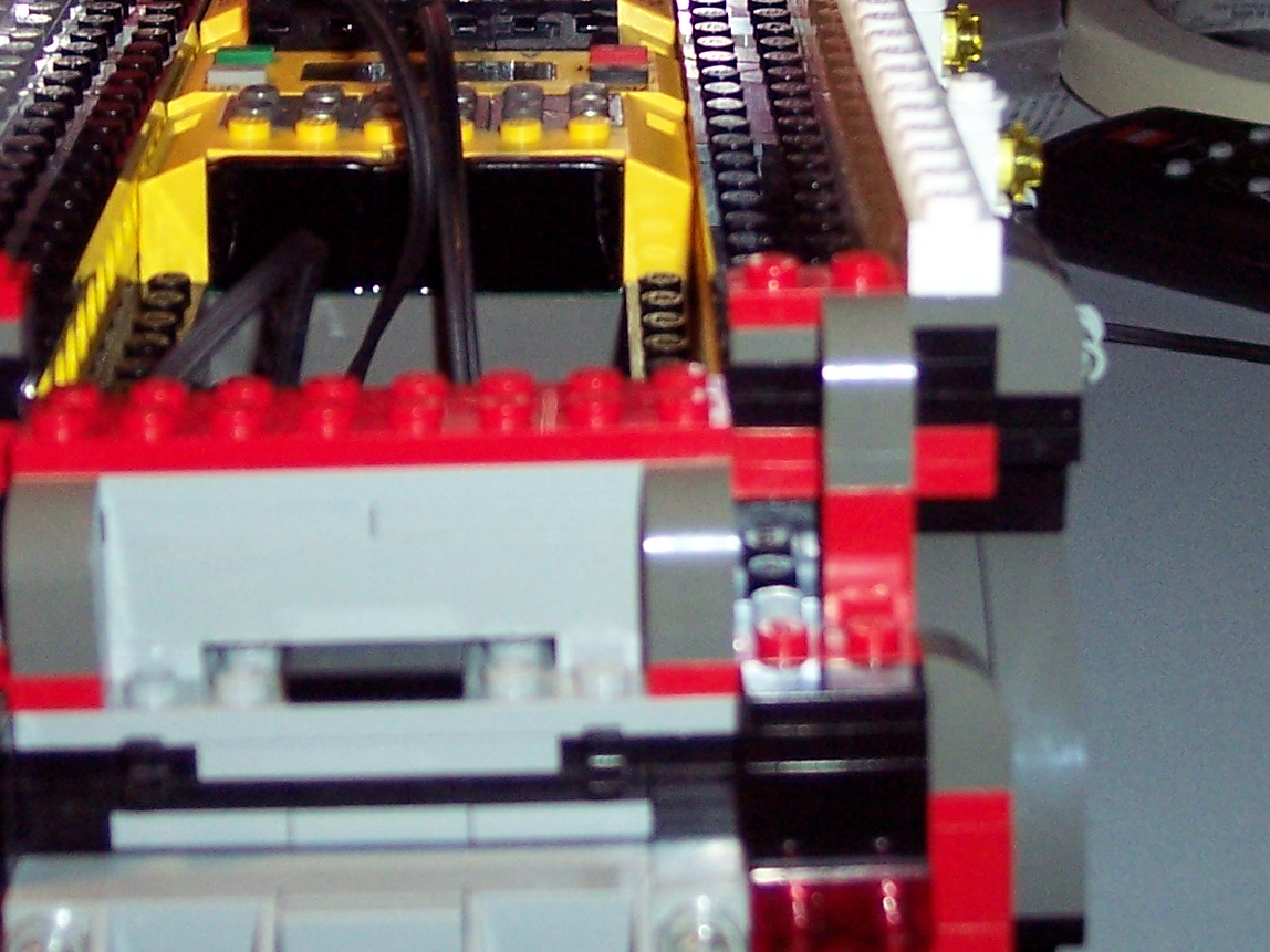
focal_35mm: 97
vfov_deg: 15.1
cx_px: 433
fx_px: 3559
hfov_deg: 20.2
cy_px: 115
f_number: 2.8
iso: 140
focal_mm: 8
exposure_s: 1/60
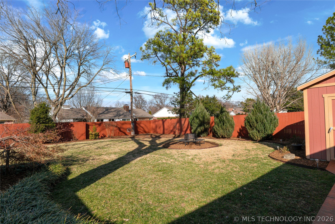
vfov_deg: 67.4
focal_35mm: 18
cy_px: 112
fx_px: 167
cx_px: 168
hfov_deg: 90.0
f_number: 11
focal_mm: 18
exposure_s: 1/800
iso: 640
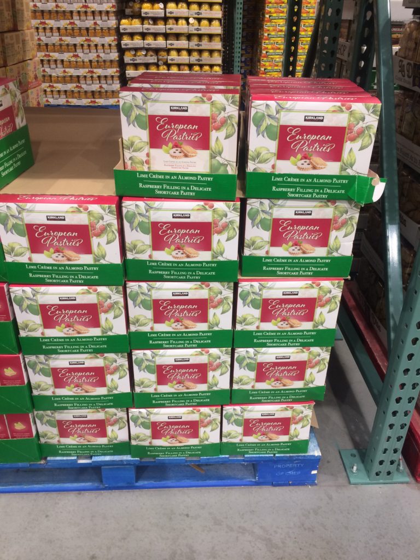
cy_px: 280
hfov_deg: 48.2
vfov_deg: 61.7
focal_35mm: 29
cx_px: 210
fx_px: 469
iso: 64
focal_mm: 4.15
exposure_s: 1/30
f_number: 2.2
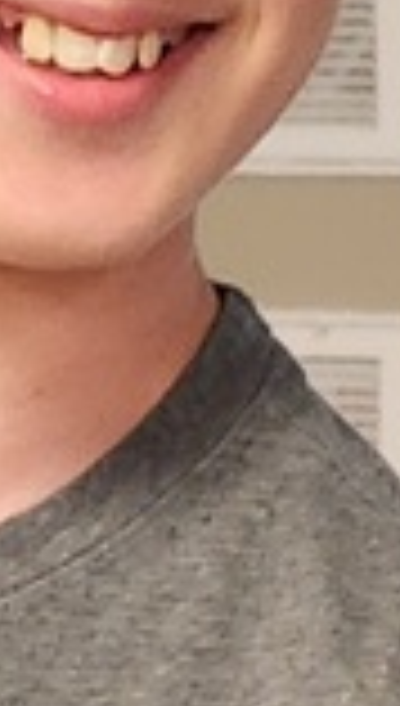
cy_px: 872
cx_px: 746
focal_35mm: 163
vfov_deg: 12.8
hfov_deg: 7.3
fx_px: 3055
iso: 500
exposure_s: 1/120
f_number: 1.8
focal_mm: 5.4
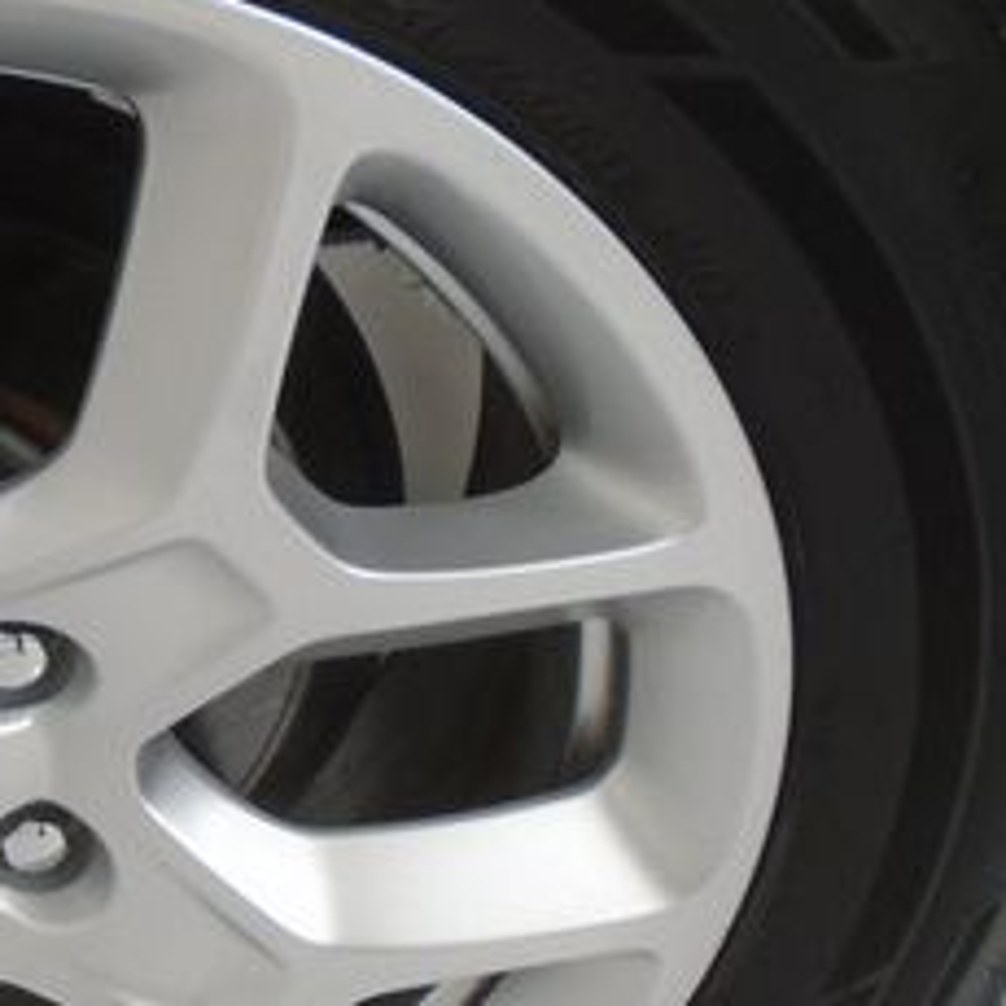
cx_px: -140
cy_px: 516
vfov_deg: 26.9
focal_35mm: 64
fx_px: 2104
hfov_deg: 24.8
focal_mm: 4.6
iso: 100
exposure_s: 1/125
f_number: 3.2
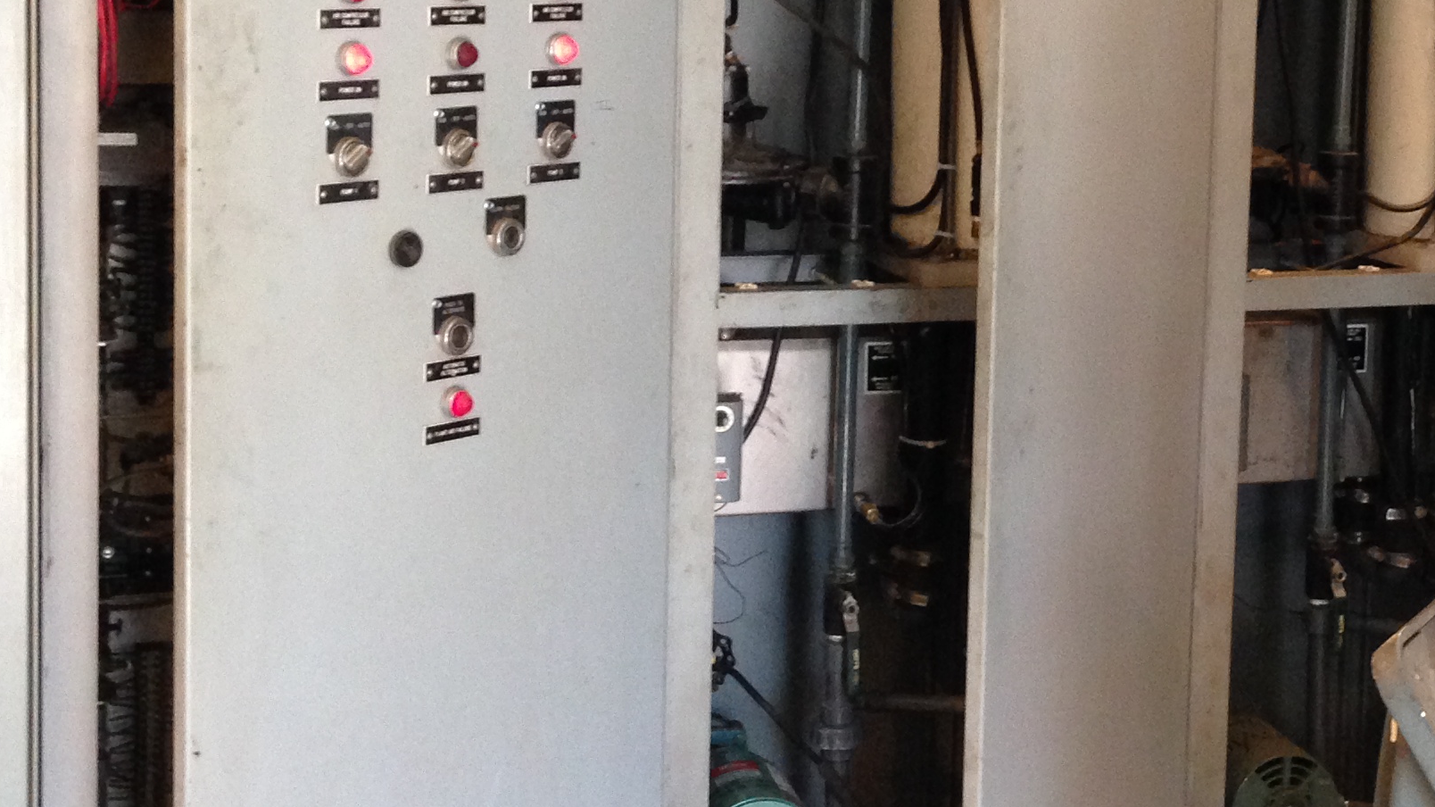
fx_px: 2777
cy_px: 161
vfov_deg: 16.4
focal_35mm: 73
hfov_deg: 28.7
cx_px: 1011
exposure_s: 1/20
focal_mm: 4.12
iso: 200
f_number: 2.4
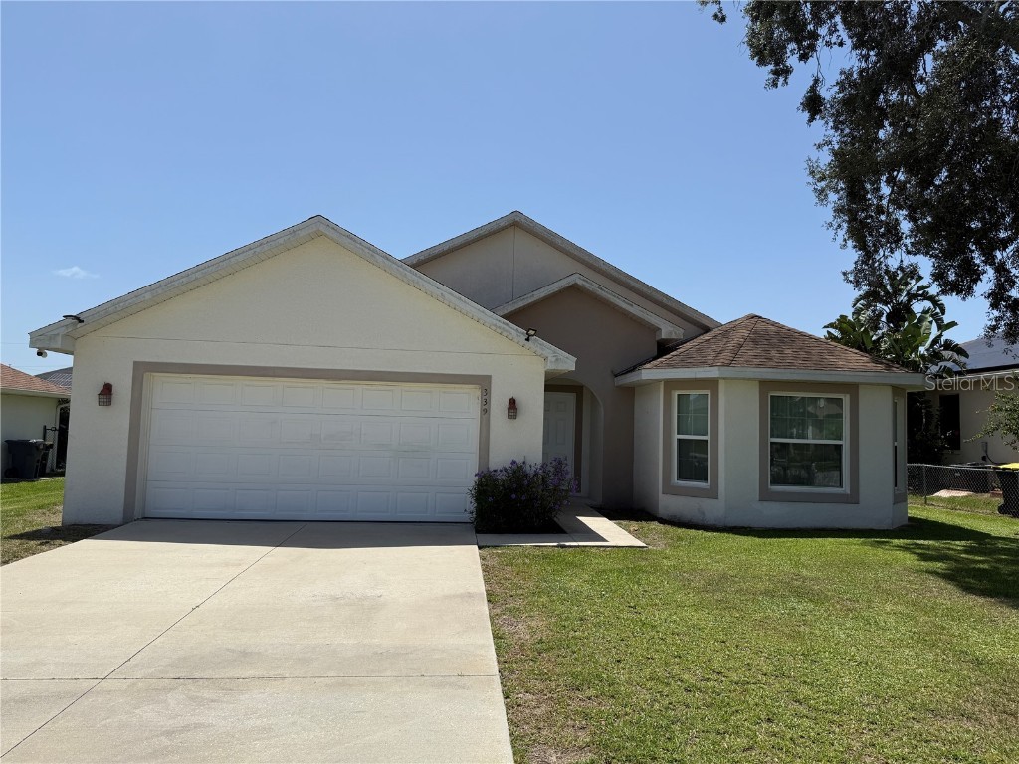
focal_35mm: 24
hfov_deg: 71.6
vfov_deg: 56.8
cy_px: 382
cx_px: 510
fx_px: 706
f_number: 1.78
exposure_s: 1/6711
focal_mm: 6.76
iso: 80
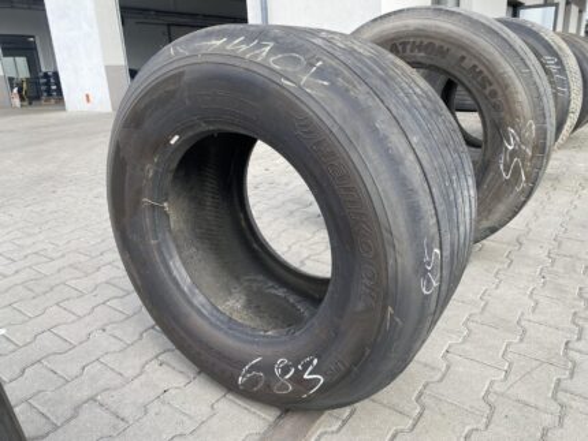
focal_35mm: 26
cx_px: 294
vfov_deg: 53.1
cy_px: 220
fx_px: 442
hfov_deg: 67.3
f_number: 1.8
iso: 32
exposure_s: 1/431
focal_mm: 4.25
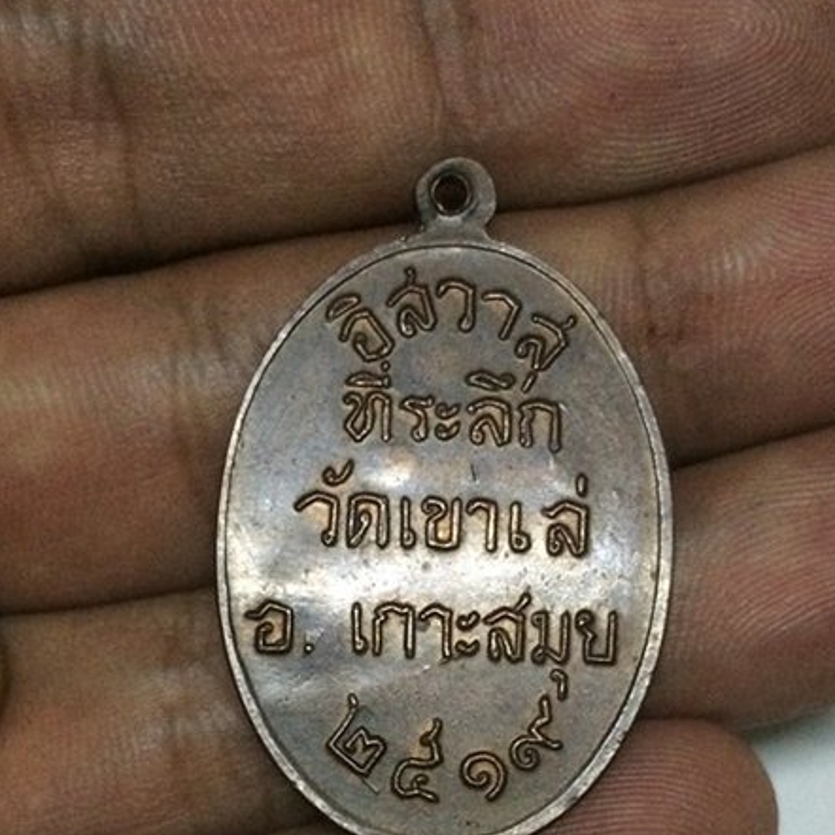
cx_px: 423
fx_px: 982
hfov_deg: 46.0
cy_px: 544
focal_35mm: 36
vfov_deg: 45.5
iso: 320
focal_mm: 4.12
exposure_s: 1/25
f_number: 2.2
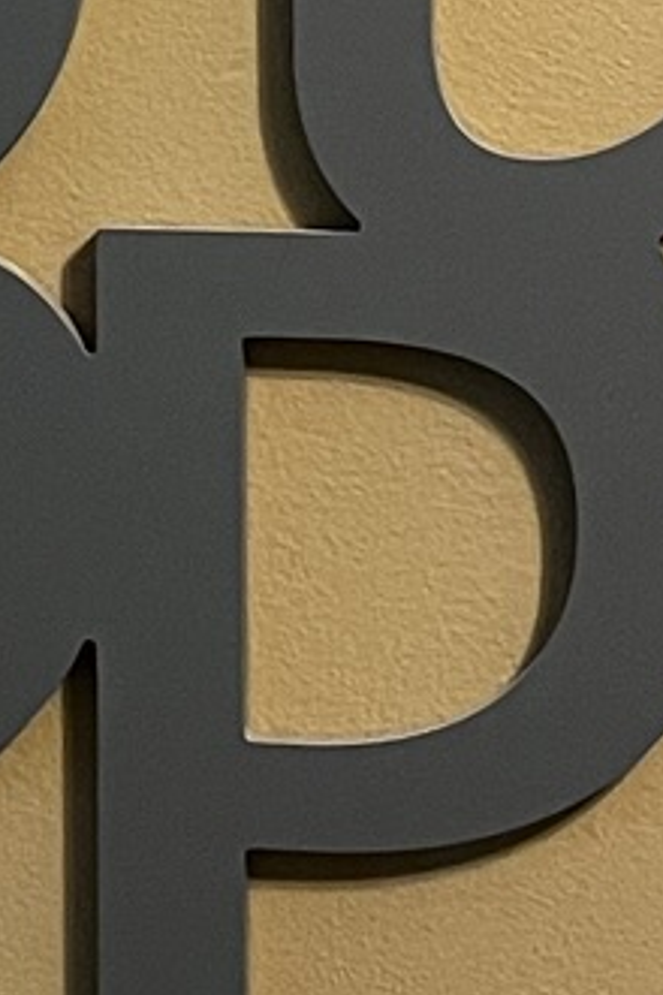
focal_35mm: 164
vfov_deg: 12.1
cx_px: -181
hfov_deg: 8.3
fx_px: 4530
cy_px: -371
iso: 400
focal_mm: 5.1
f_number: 1.6
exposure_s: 1/50
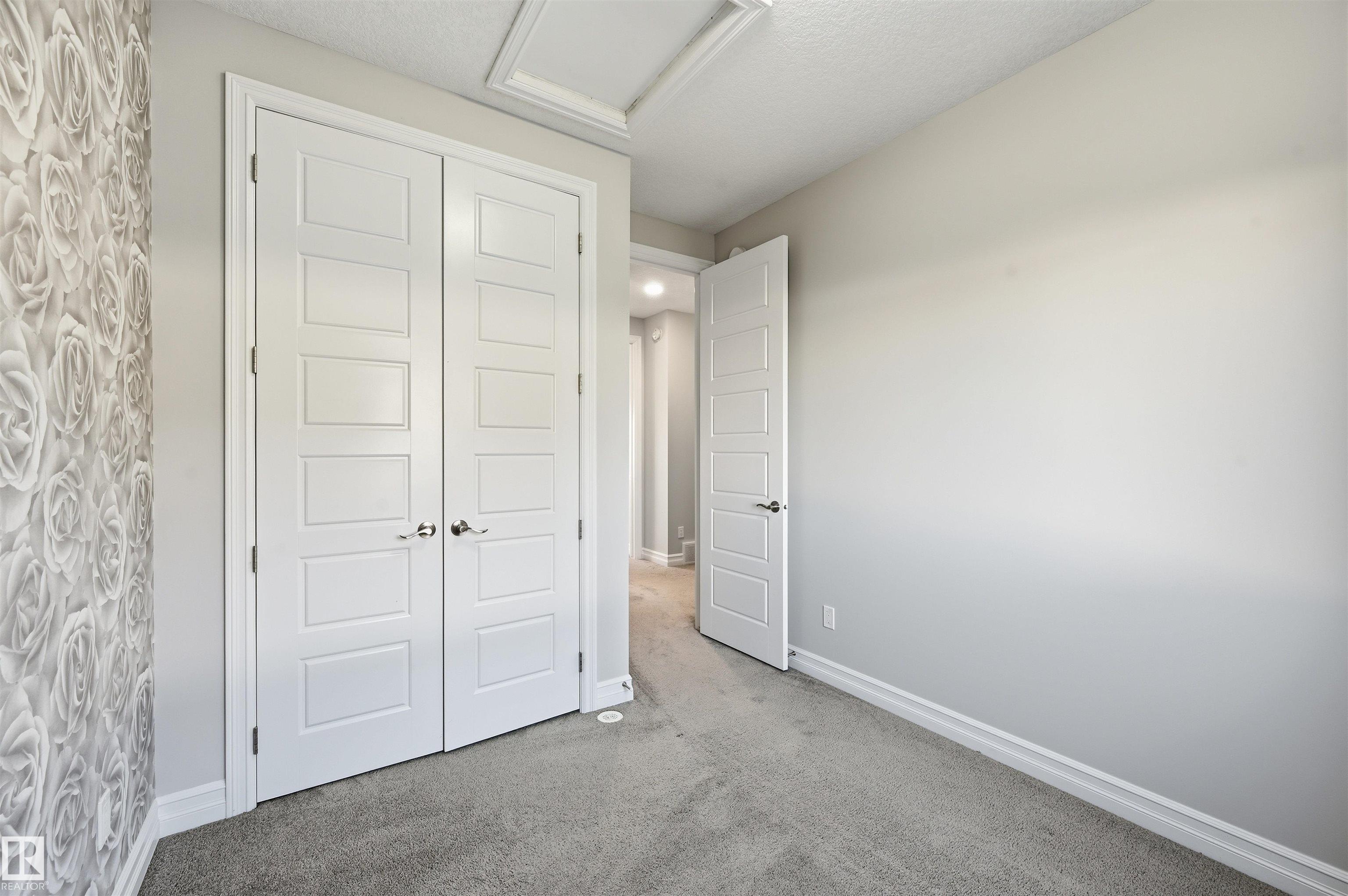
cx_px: 674
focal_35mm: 14
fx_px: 524
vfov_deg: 81.1
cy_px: 448
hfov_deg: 104.3
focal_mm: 14
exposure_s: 1/15
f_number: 8
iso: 100
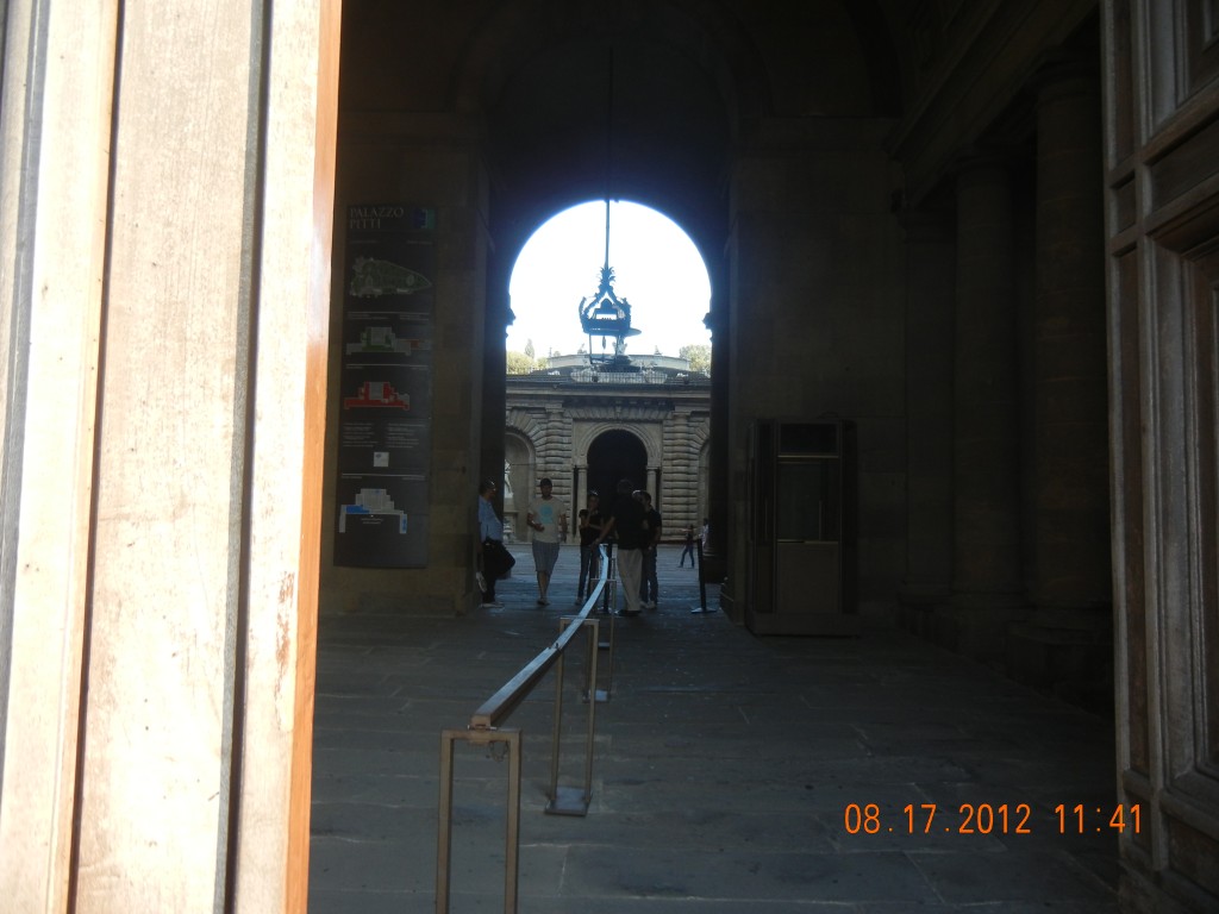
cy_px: 457
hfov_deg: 60.0
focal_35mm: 30
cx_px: 610
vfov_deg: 46.8
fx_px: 1056
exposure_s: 1/135
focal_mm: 5.4
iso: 160
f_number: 3.5
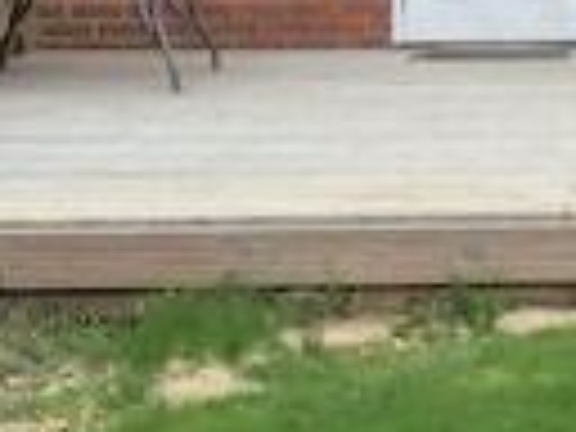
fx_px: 2662
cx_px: 1044
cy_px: -346
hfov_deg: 11.4
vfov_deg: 8.9
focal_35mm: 160
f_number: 2.8
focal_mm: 3.6
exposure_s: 1/125
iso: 80
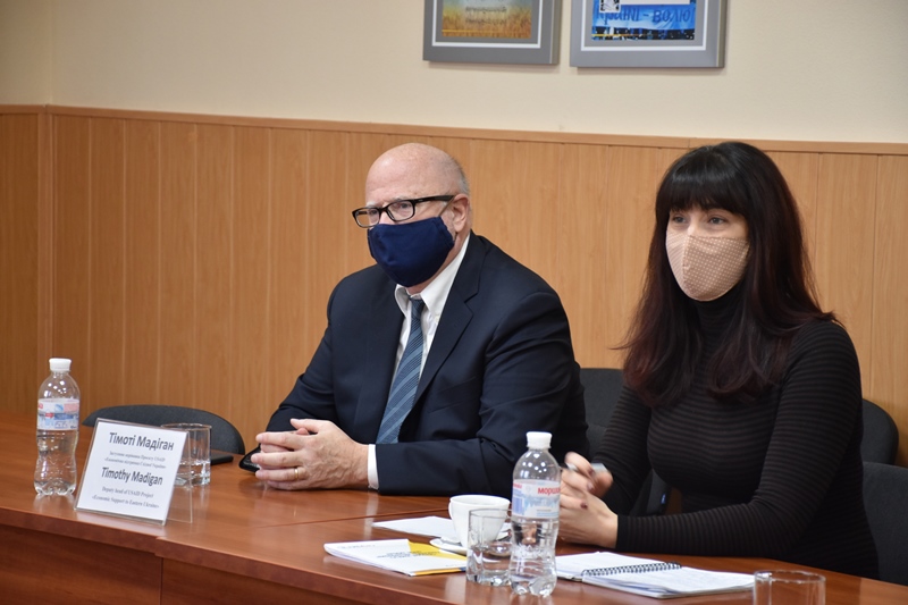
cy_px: 302
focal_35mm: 120
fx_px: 3026
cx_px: 454
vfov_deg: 11.4
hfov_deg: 17.1
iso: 1000
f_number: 5.3
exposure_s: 1/60
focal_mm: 80
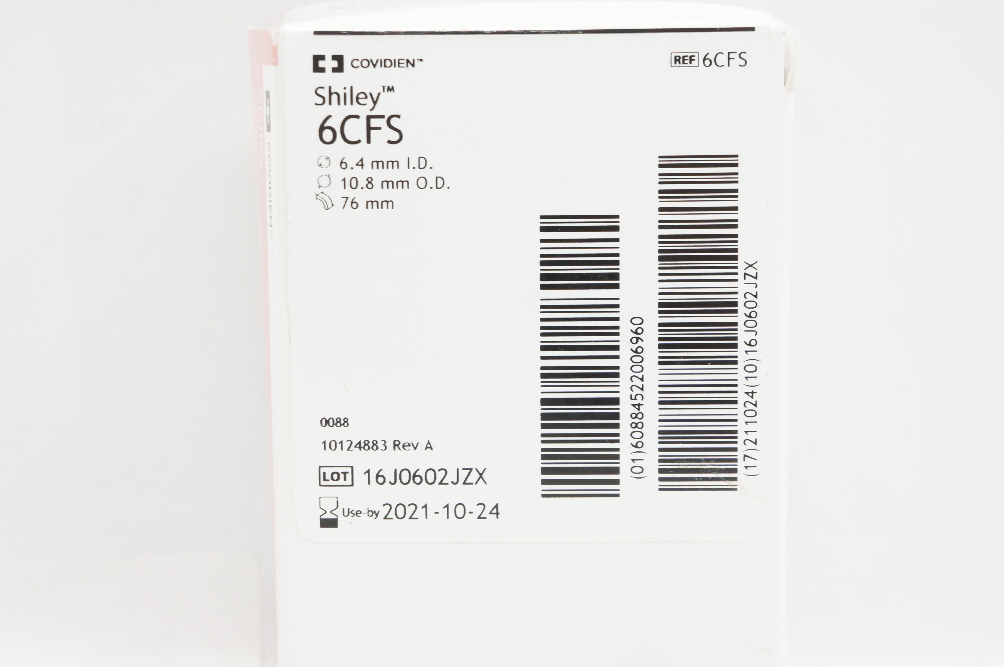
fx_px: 2298
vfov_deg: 16.5
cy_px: 334
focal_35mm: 82
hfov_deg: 24.6
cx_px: 502
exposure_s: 1/15
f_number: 8
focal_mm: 55
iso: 200
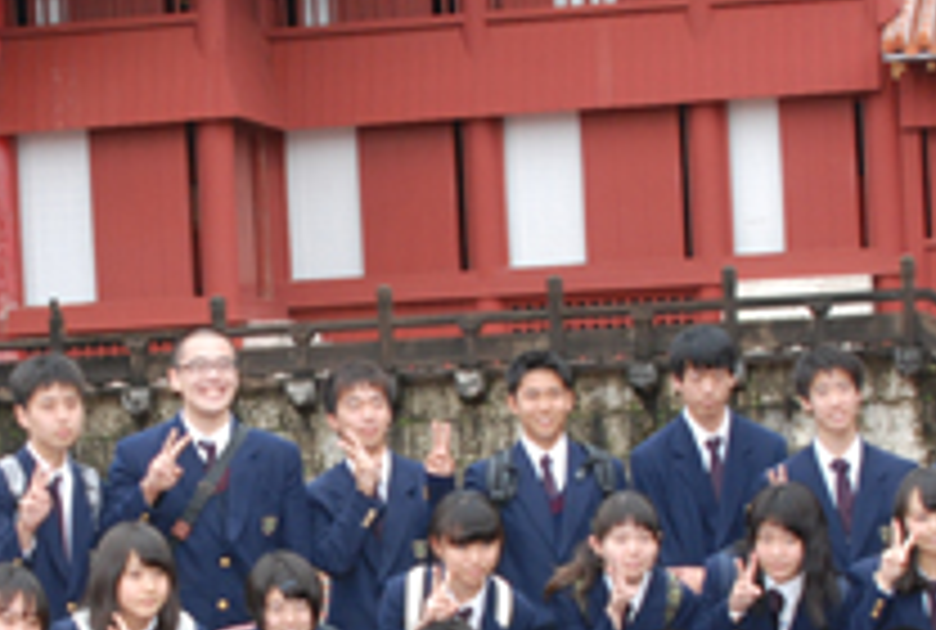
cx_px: 346
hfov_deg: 16.9
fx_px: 3155
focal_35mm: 121
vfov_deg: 11.3
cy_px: 540
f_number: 5
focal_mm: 28
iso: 400
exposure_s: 1/125
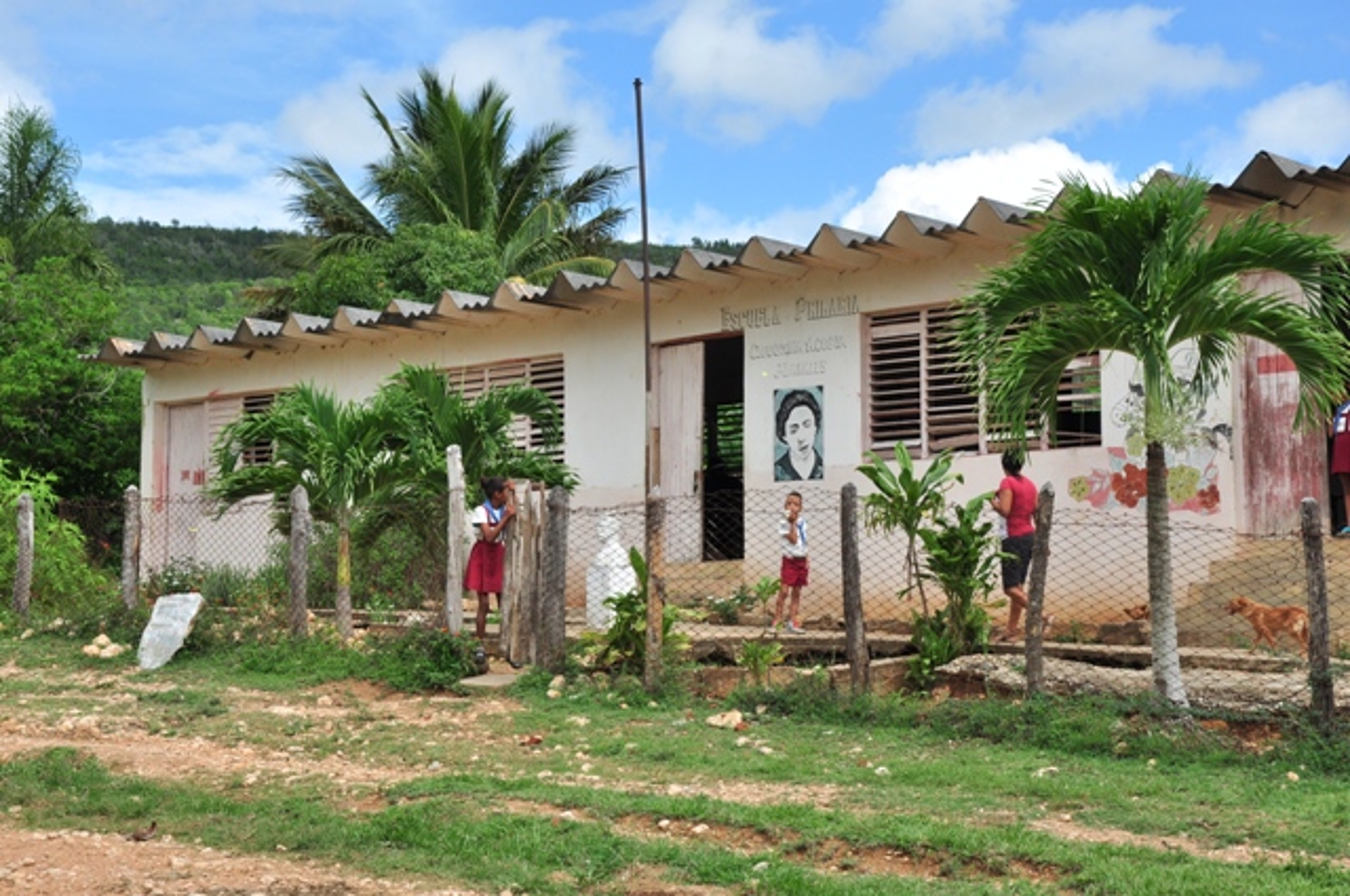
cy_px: 448
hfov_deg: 29.9
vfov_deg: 20.1
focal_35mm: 68
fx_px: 2528
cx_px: 675
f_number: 10
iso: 200
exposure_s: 1/400
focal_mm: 45
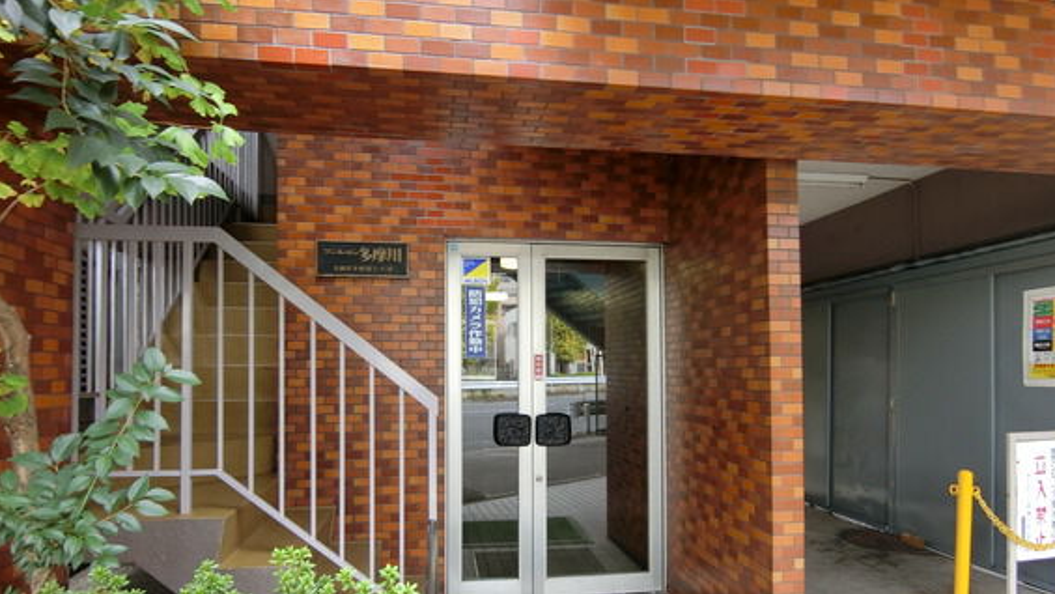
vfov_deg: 51.1
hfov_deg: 81.2
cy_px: 359
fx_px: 616
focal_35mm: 22
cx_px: 528
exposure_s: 1/60
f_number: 2.7
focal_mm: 4.06
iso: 100
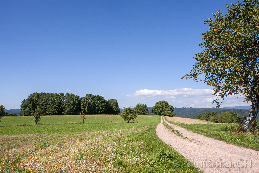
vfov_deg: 46.3
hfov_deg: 65.5
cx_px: 130
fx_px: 201
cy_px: 86
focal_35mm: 28
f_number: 3.5
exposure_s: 1/125
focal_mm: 28
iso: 200
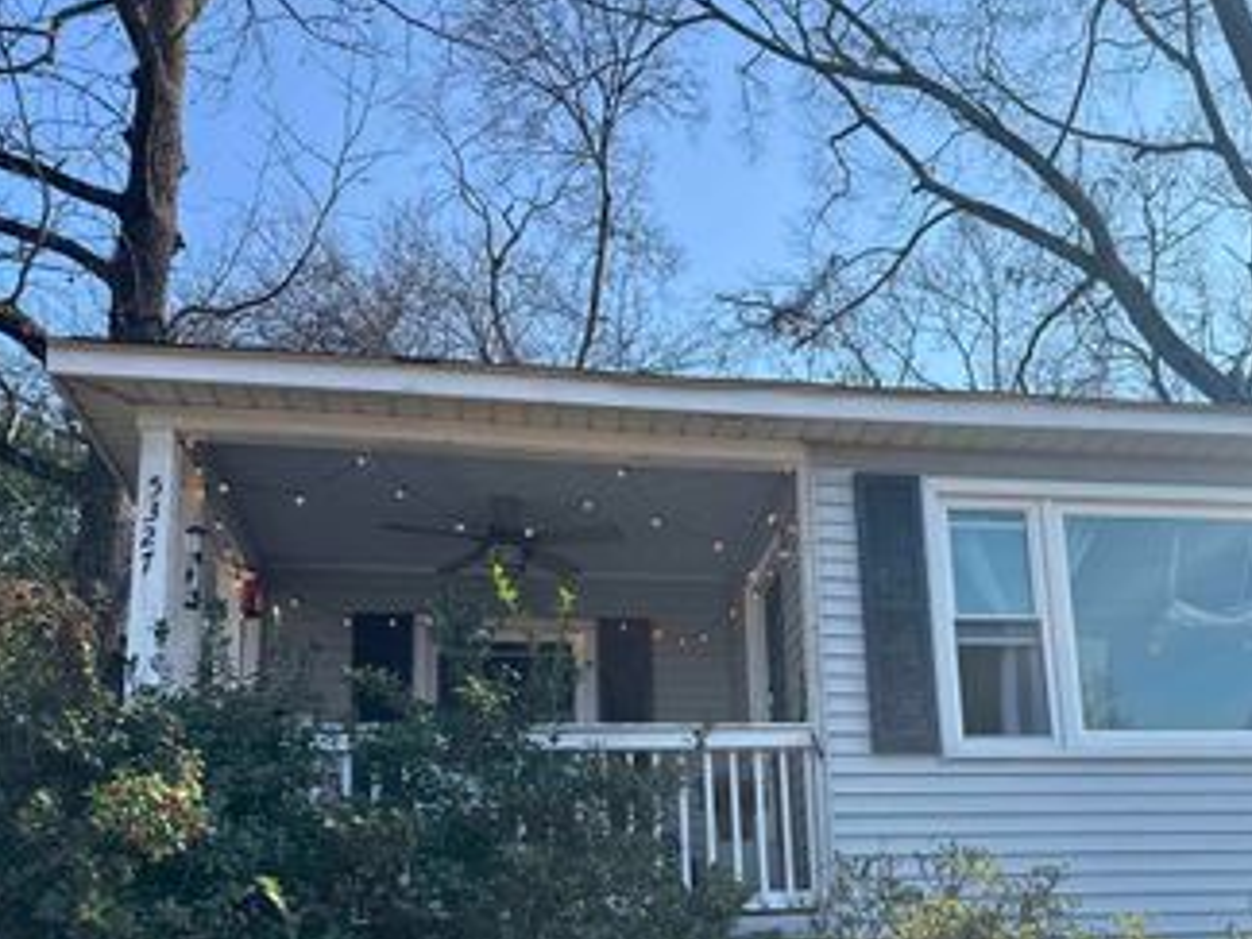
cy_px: 705
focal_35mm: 37
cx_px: 811
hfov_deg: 49.5
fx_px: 1338
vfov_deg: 37.7
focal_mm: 6.76
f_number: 1.78
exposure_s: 1/3584
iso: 100
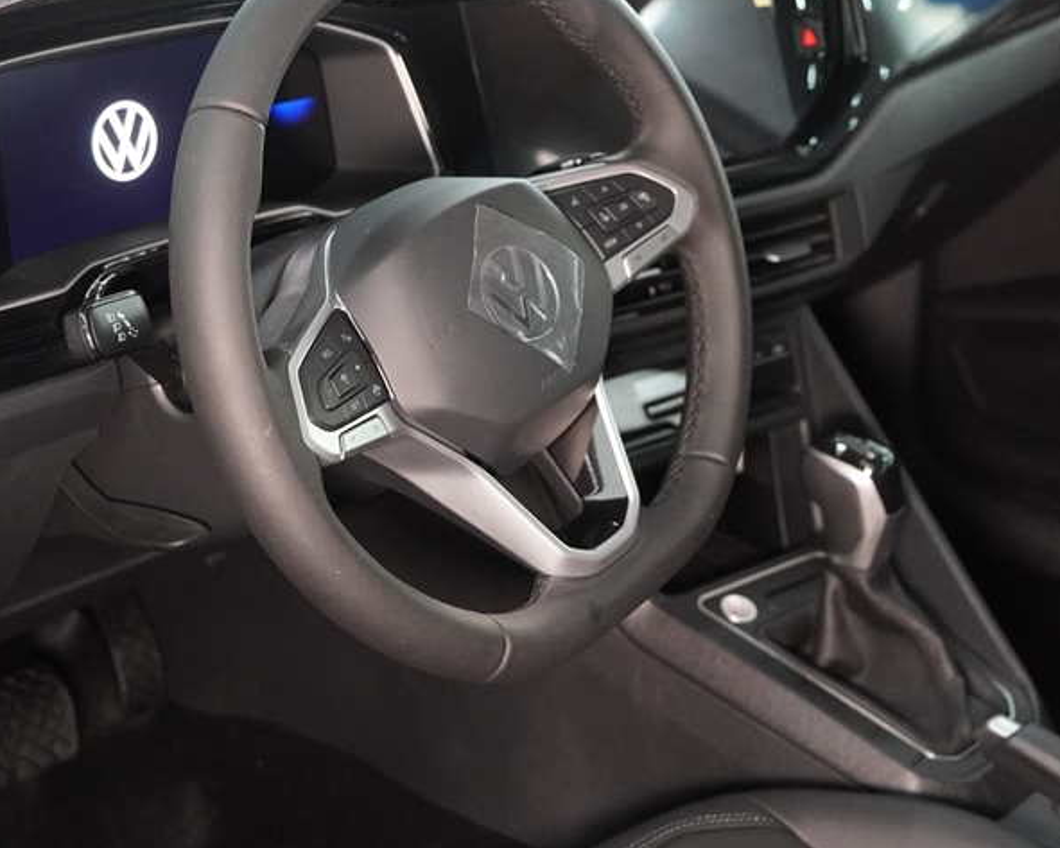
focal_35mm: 66
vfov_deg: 23.2
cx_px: 470
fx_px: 2065
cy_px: 347
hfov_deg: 28.8
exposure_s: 1/160
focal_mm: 27
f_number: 2.8
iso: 4000
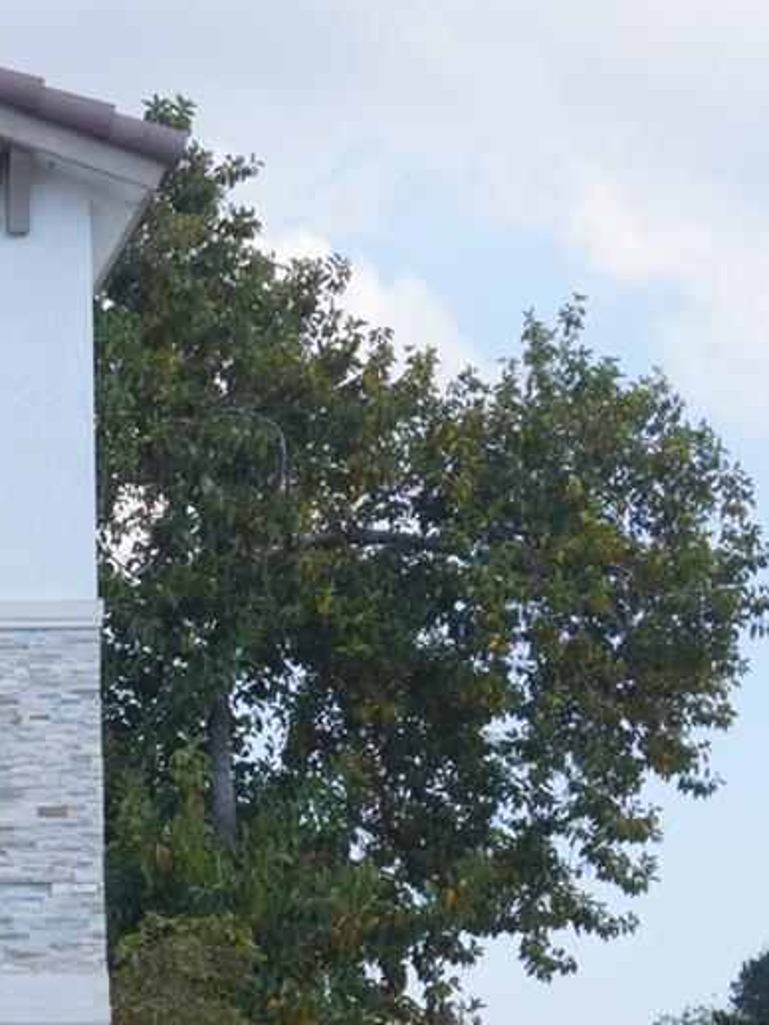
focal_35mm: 116
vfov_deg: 16.7
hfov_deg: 12.0
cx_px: -494
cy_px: 956
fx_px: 3435
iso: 250
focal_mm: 26
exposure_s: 1/200
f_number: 10
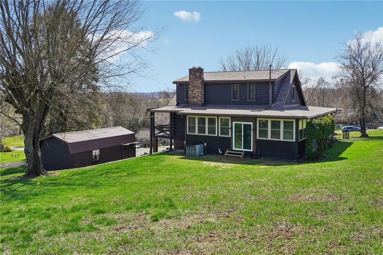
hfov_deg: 62.0
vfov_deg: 43.5
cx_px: 192
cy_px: 128
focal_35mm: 30
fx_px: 319
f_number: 8
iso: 500
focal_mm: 30
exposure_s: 1/1000
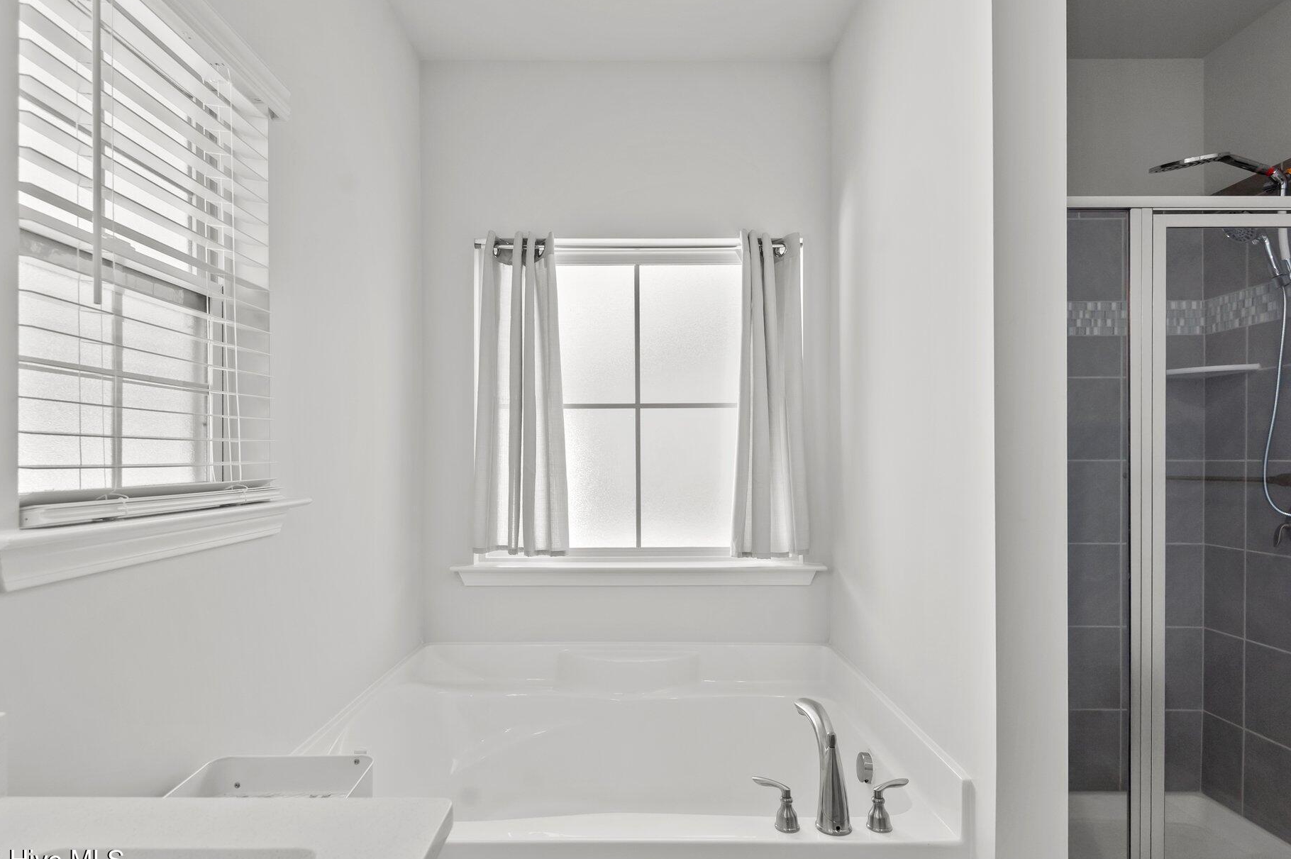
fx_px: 645
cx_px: 644
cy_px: 421
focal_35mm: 18
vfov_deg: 67.3
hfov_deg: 90.0
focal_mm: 16
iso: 400
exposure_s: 1/125
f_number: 5.6
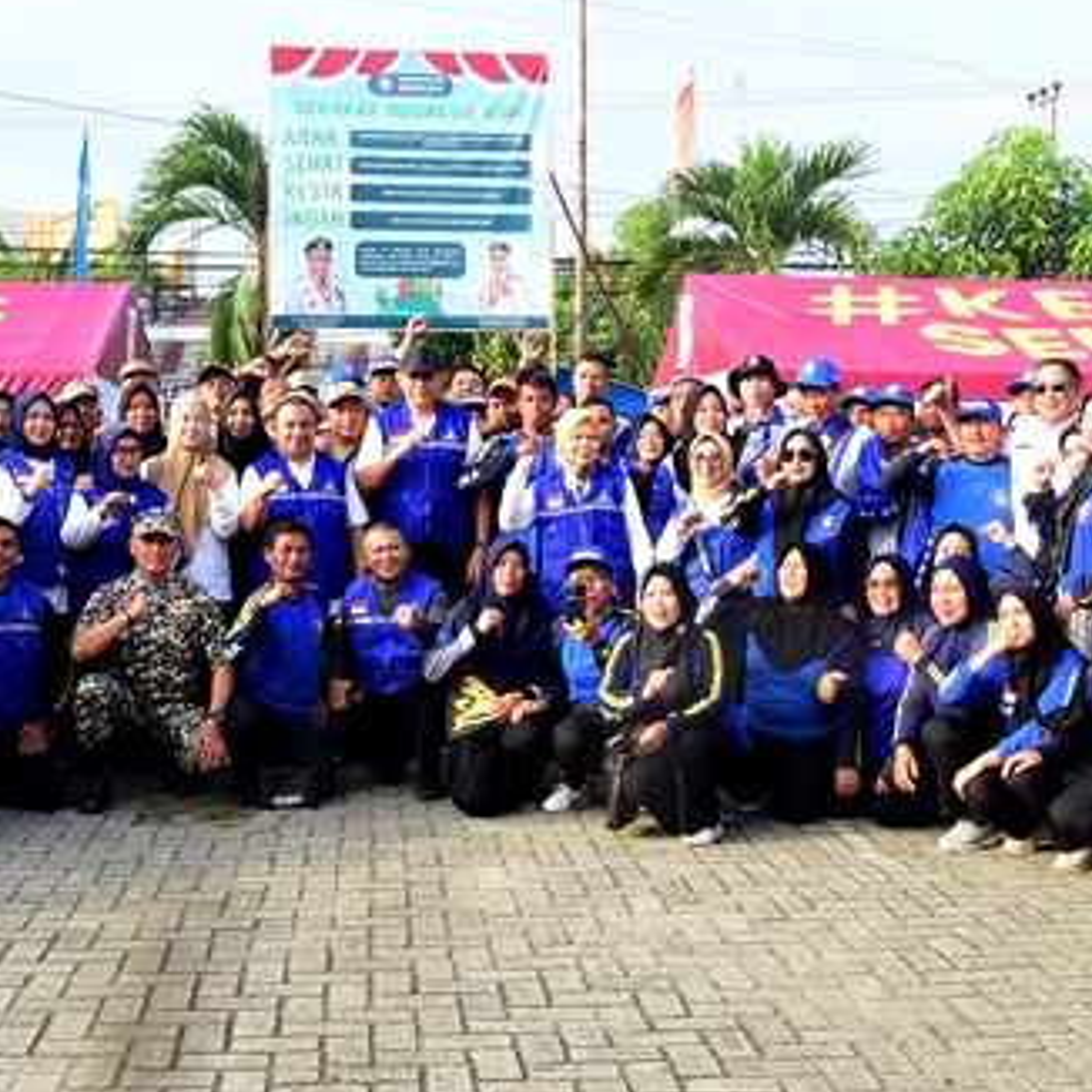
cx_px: 506
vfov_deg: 34.0
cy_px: 471
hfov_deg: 34.0
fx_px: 1785
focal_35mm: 50
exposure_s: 1/125
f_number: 14
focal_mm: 24
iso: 1250
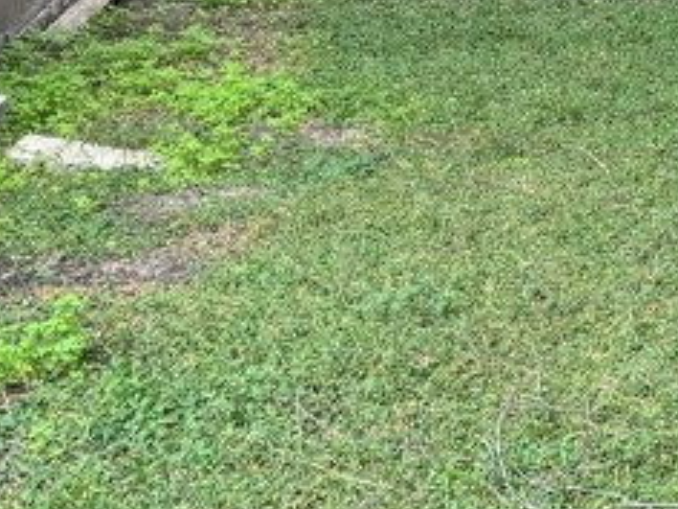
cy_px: -305
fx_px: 2213
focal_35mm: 113
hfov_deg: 16.3
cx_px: 922
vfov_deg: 12.3
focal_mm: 5.96
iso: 64
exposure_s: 1/121
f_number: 1.6
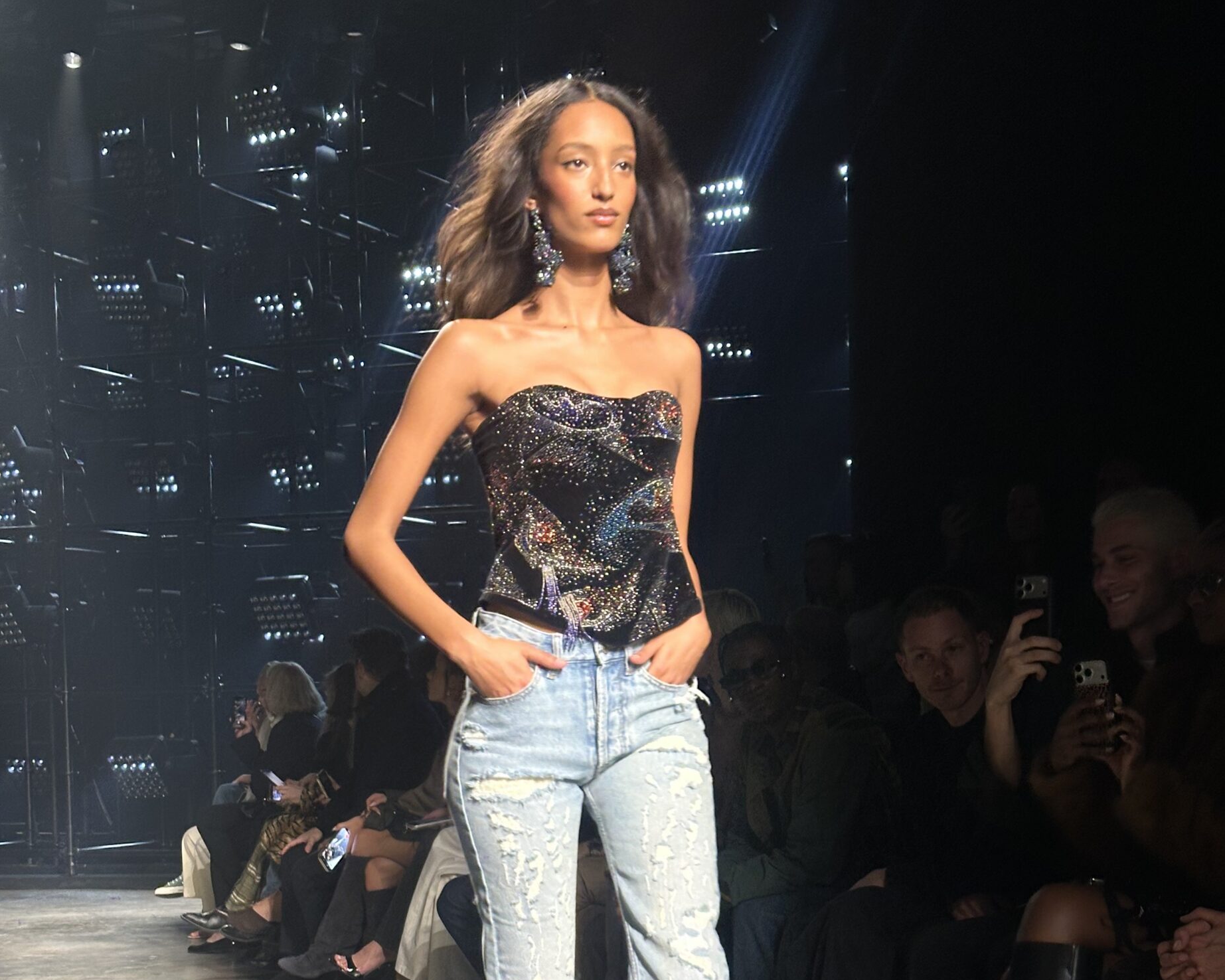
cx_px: 636
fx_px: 2357
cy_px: 796
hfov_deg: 29.1
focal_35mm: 65
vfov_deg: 23.1
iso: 80
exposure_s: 1/92
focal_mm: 6.86
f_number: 1.78
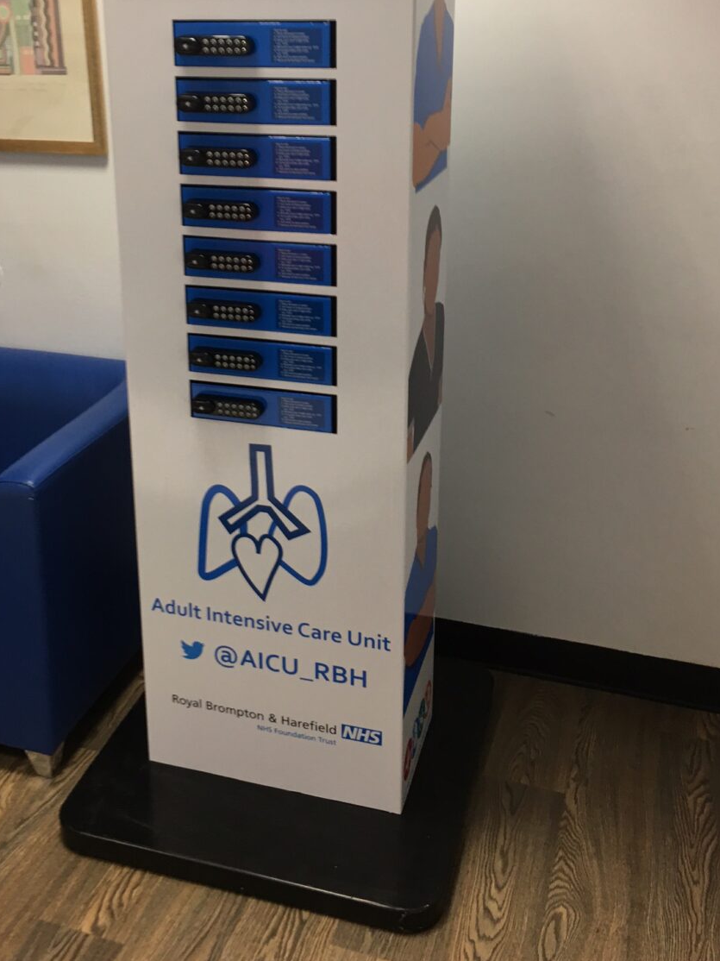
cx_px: 282
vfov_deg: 46.3
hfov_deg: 35.8
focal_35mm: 40
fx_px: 1110
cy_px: 342
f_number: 2.2
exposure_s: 1/17
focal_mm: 4.15
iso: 32
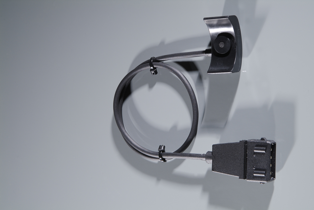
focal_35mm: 90
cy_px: 105
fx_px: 786
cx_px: 157
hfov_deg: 22.6
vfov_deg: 15.2
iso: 100
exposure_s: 1/60
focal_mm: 60
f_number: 8
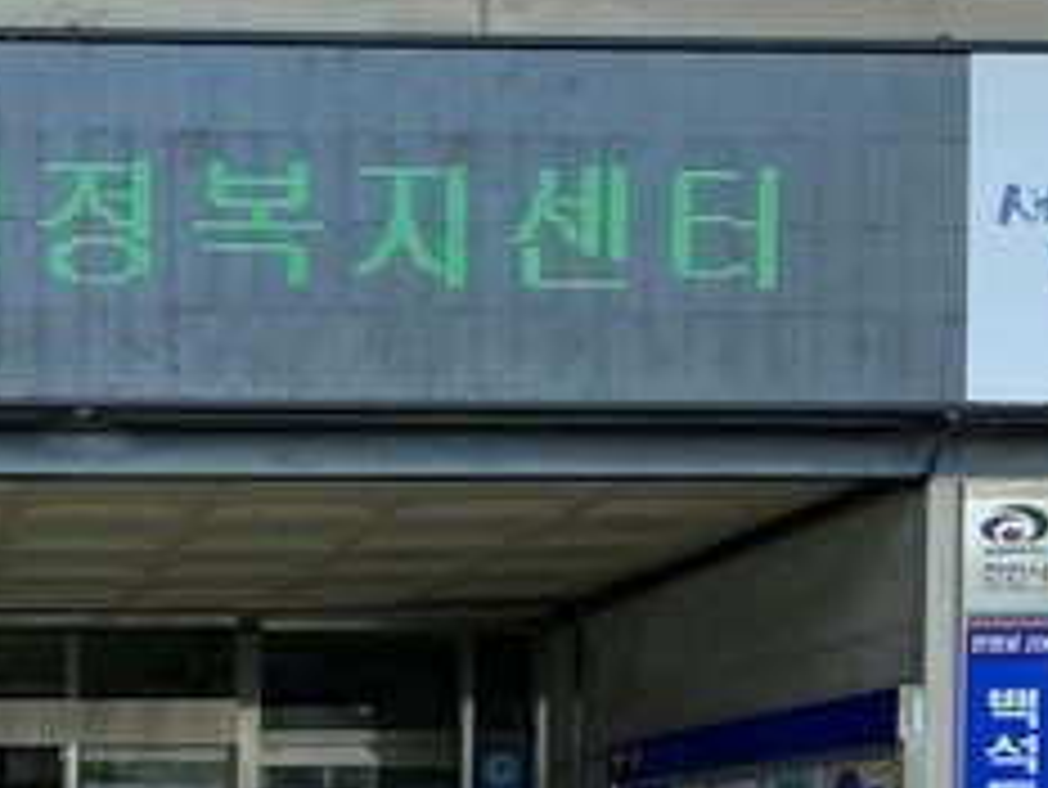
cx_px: 18
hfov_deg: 27.4
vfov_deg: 20.3
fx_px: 2029
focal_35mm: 67
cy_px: 982
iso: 32
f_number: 1.8
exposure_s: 1/719
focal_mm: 4.25
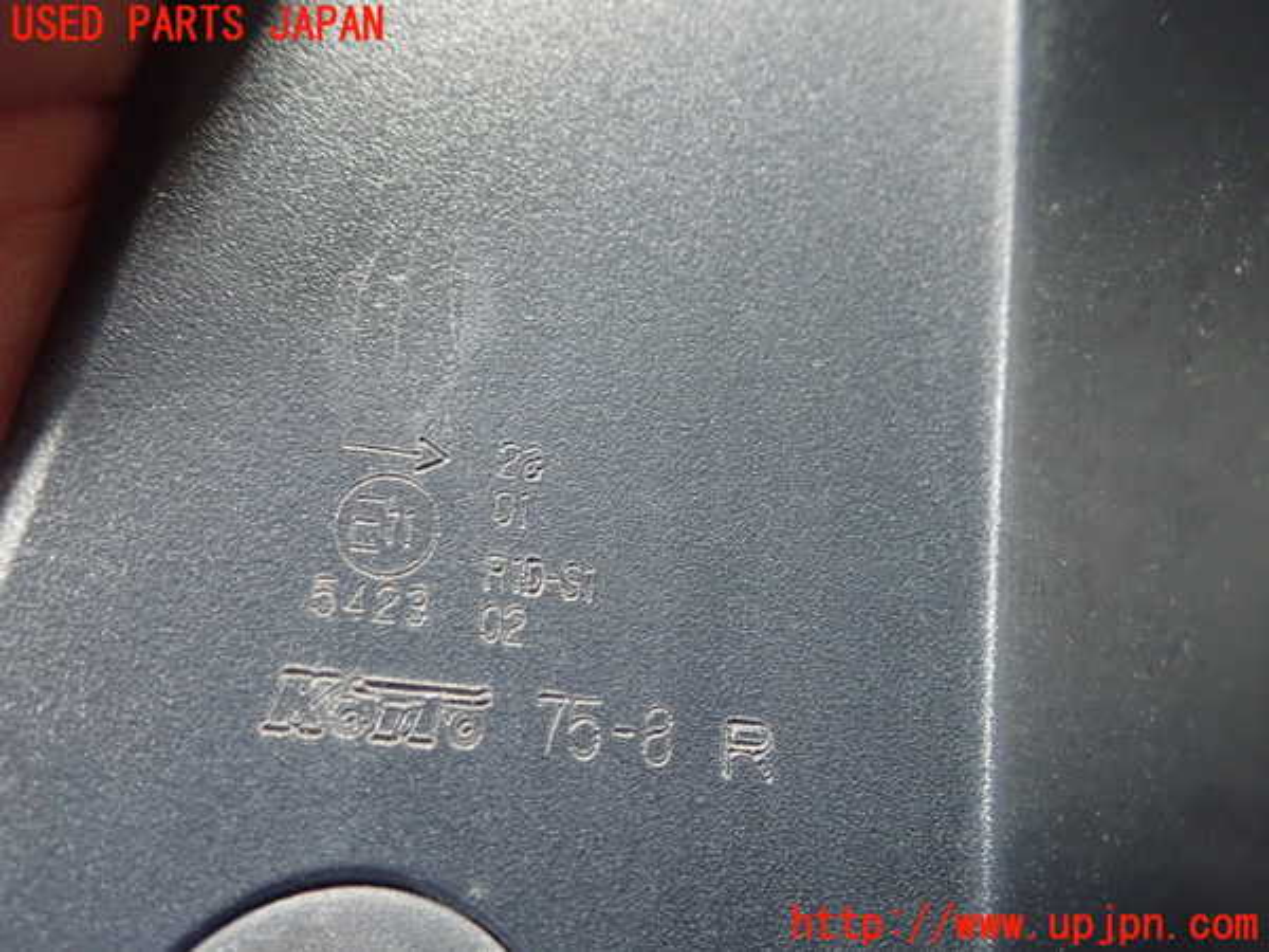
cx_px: 634
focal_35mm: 30
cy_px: 476
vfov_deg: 46.8
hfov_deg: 60.0
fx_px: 1100
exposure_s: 1/80
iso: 800
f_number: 2.3
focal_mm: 5.5
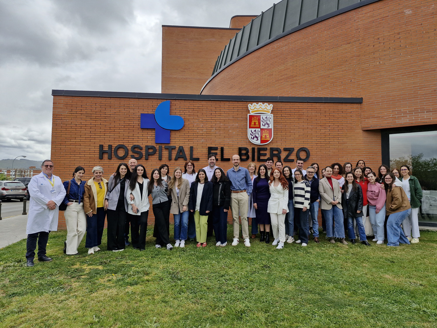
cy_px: 164
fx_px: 290
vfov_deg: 58.9
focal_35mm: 23
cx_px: 218
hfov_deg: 73.9
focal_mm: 5.54
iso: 50
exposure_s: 1/1700
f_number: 1.8
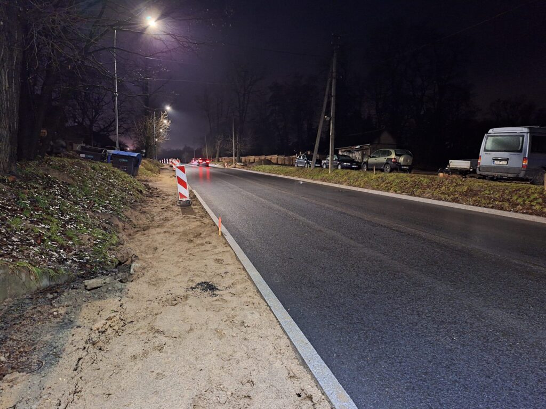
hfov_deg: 73.9
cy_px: 204
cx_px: 273
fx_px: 363
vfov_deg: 58.9
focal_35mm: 23
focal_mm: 5.54
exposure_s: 1/17
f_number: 1.8
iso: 1250
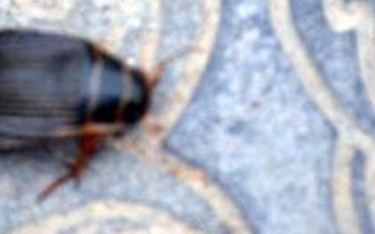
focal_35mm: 985
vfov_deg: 1.3
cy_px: 20
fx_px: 10061
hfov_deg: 2.1
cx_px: 129
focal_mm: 200
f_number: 5.6
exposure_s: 1/500
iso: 400
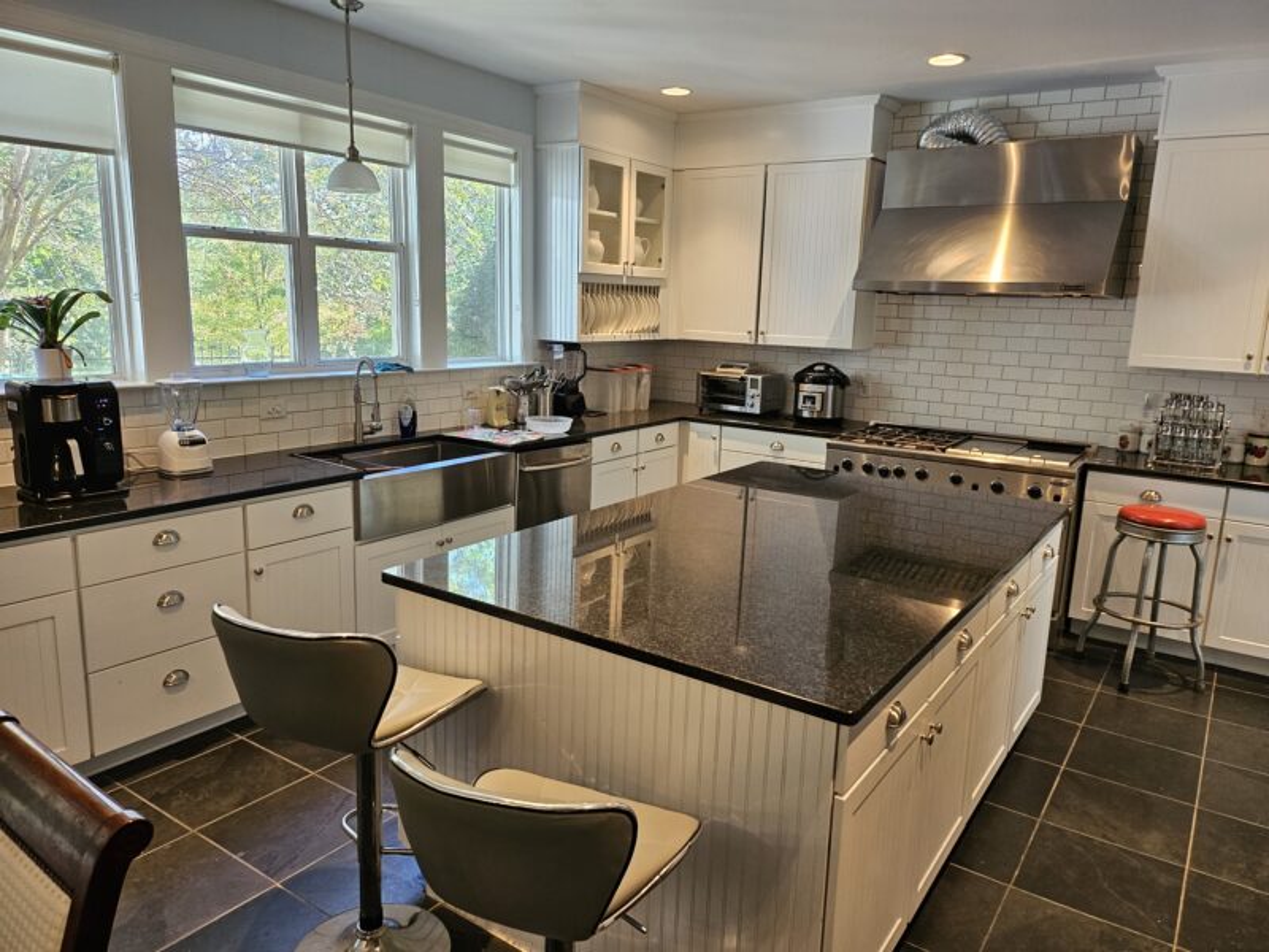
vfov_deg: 56.8
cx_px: 634
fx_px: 880
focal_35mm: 24
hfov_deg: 71.6
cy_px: 476
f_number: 1.8
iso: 160
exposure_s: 1/120
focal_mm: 5
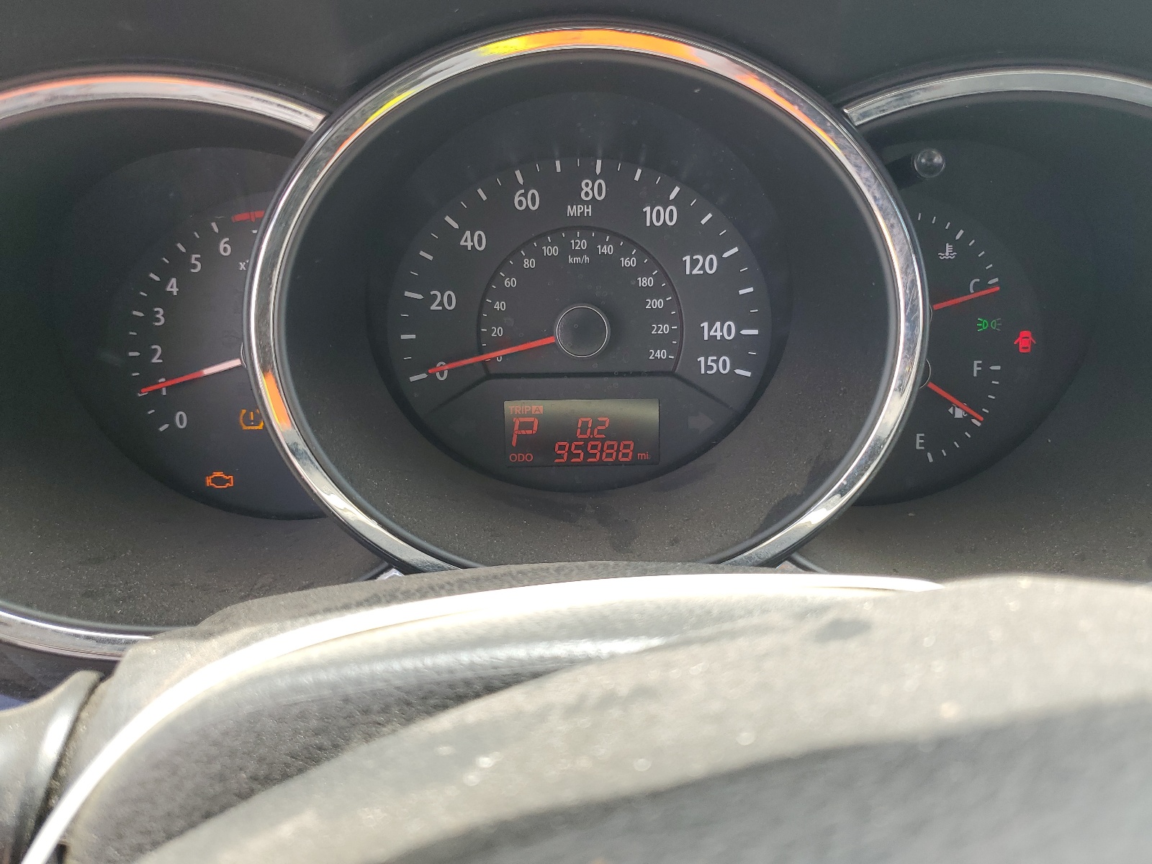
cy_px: 432
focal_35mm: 26
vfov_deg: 53.1
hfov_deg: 67.3
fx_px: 865
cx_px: 576
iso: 50
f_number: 1.5
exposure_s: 1/250
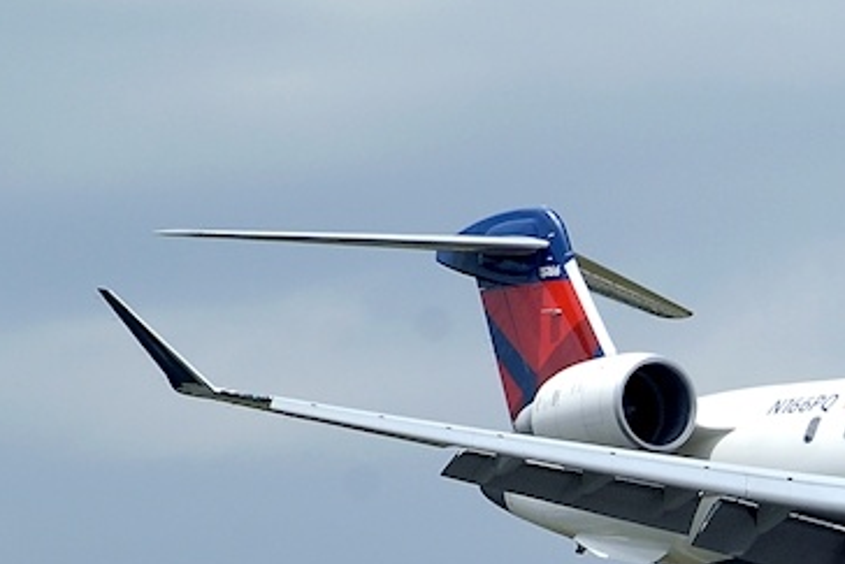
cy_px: 551
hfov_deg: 3.0
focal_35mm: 676
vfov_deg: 2.0
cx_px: 1070
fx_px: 15873
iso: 200
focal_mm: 160
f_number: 11
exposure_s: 1/640
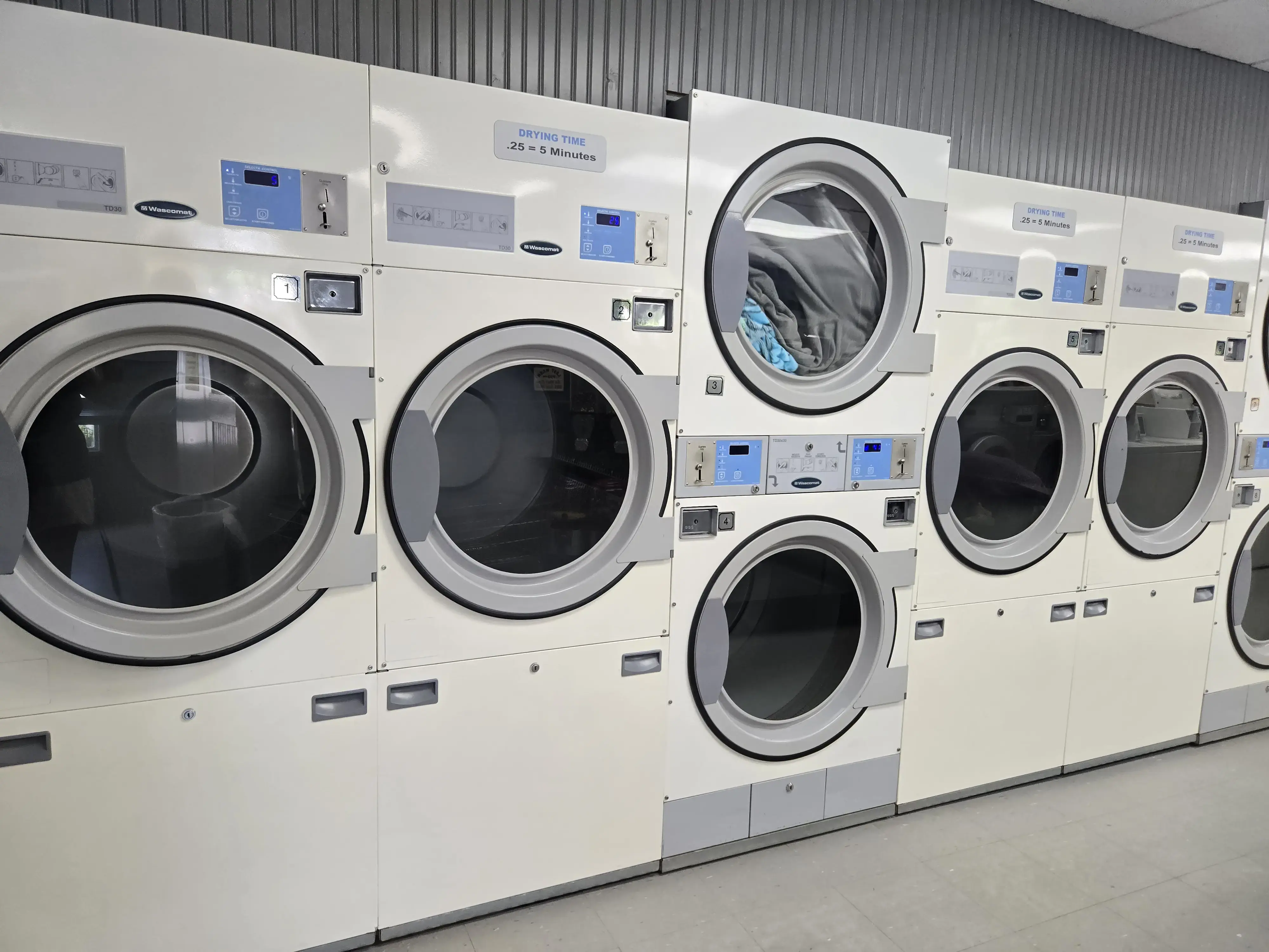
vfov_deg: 58.9
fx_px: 843
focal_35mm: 23
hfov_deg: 73.9
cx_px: 634
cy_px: 476
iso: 250
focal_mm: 5.4
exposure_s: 1/120
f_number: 1.8
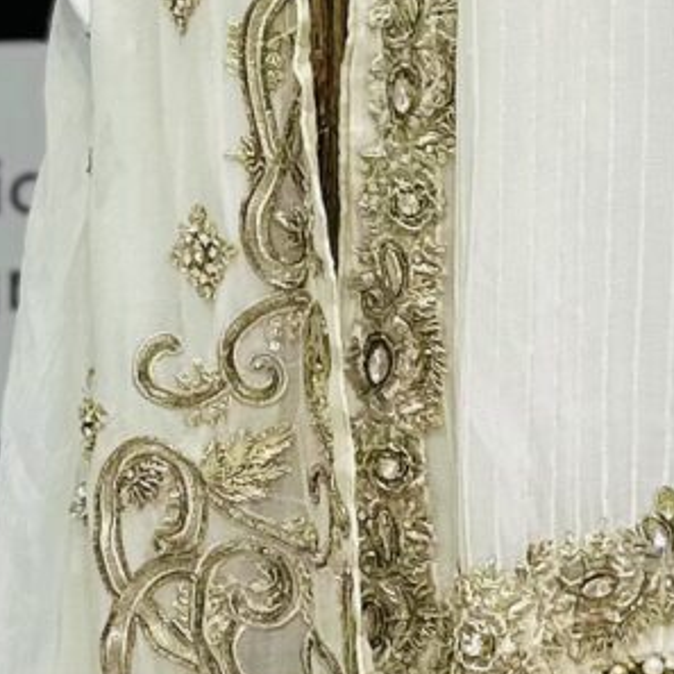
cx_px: -100
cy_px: -354
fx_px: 4031
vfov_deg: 9.3
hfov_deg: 9.4
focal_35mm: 183
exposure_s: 1/298
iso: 80
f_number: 1.78
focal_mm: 6.86
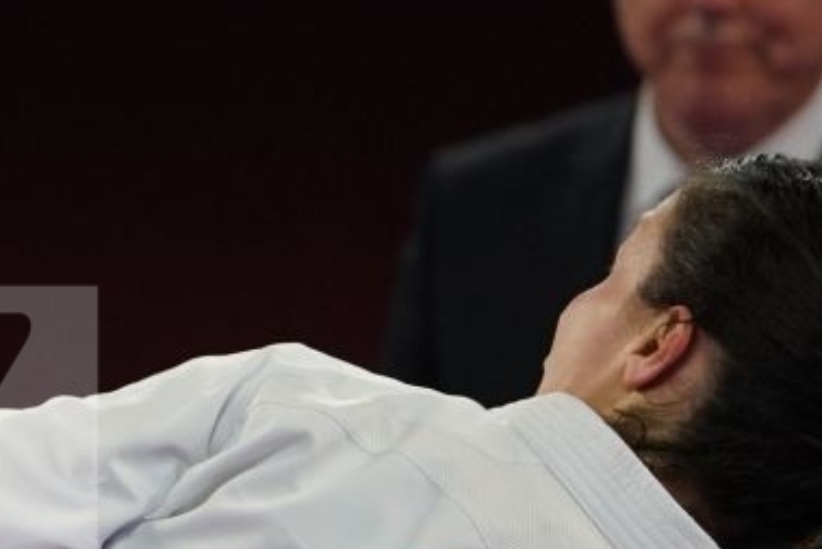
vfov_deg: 1.5
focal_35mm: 949
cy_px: 484
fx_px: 21676
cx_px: -839
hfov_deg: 2.2
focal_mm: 200
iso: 1250
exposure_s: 1/1000
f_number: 2.8
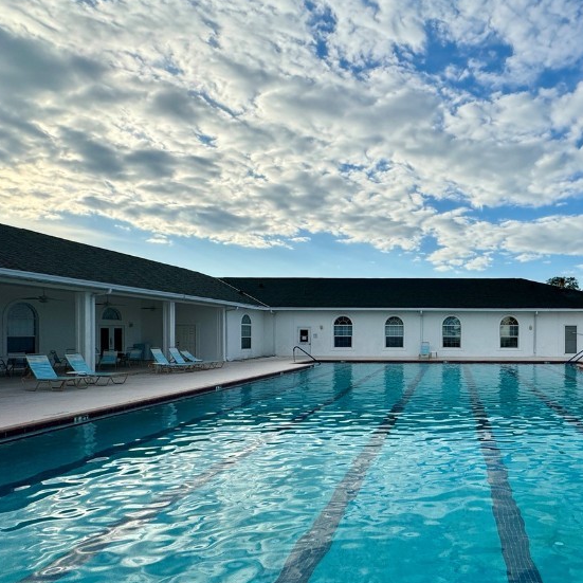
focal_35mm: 23
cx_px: 450
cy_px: 336
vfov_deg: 66.9
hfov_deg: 62.7
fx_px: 438
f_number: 2.2
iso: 50
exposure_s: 1/2494
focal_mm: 2.22
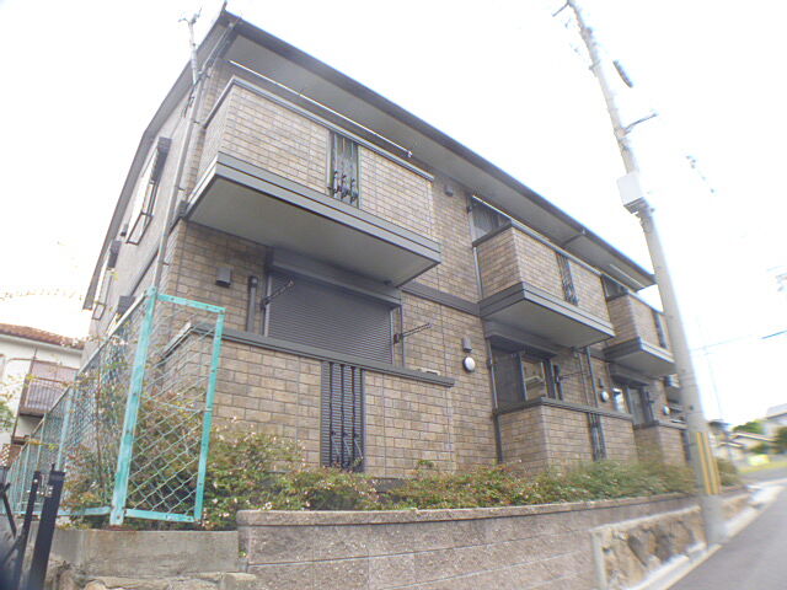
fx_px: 728
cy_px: 295
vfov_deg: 44.2
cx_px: 394
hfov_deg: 56.8
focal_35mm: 32
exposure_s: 1/200
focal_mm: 5.7
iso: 100
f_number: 2.9
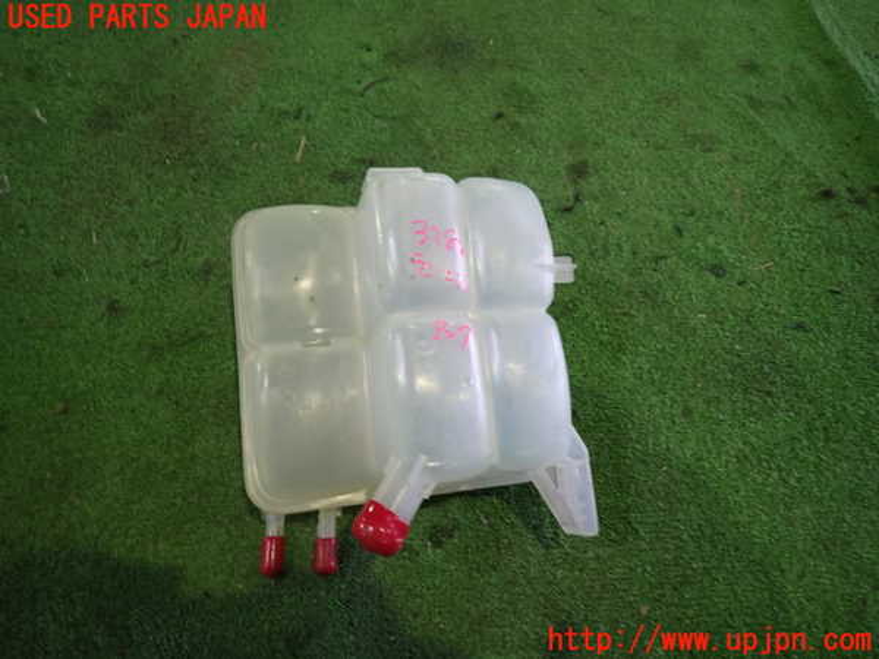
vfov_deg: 54.9
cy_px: 330
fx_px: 635
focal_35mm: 25
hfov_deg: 69.4
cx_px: 440
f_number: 2
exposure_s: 1/30
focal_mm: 4.5
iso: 250
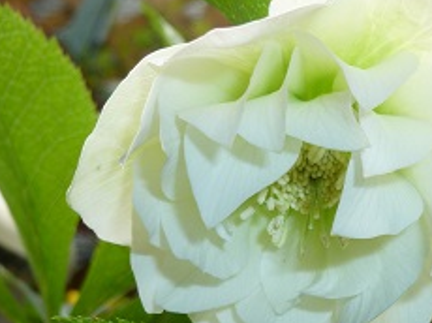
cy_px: 239
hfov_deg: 27.3
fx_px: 873
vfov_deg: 20.8
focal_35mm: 70
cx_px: 347
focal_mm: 5.6
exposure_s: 1/60
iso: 100
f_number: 3.4
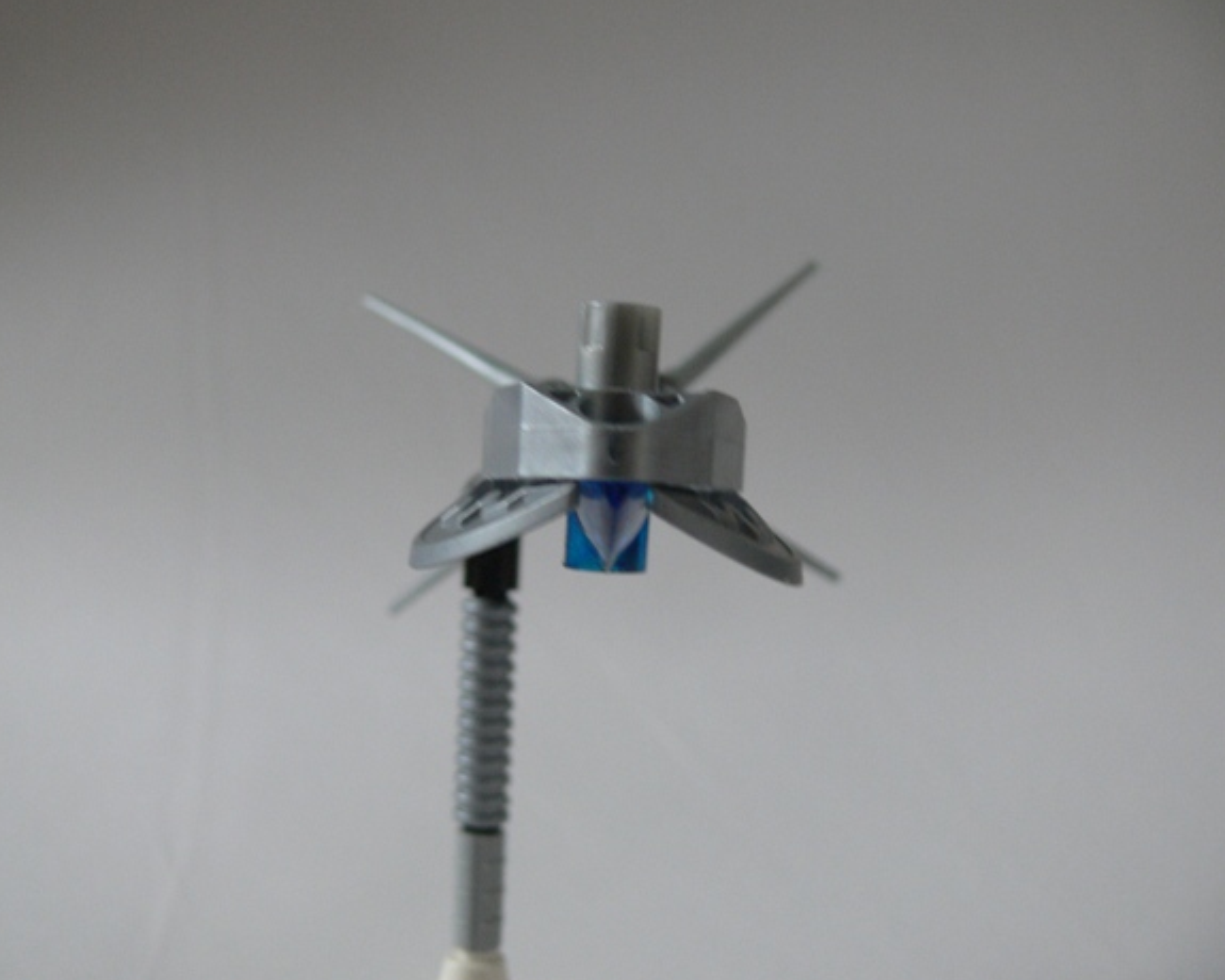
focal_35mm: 40
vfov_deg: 37.3
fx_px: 1450
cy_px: 487
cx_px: 584
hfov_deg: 45.8
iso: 200
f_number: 2.8
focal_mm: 8
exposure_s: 1/15
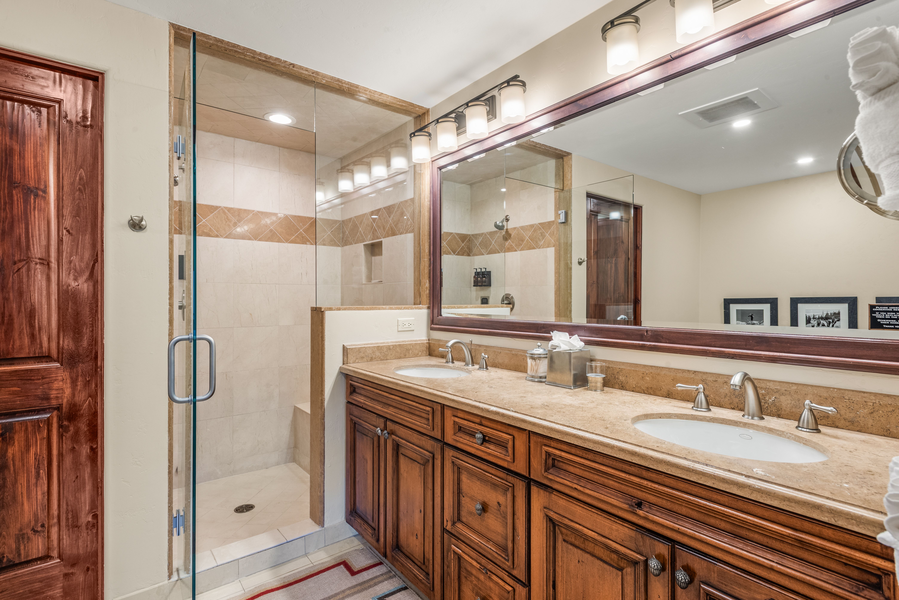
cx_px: 450
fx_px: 475
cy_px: 300
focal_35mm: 19
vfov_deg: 64.6
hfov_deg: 86.9
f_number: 11
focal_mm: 19
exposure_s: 1/3
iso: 400
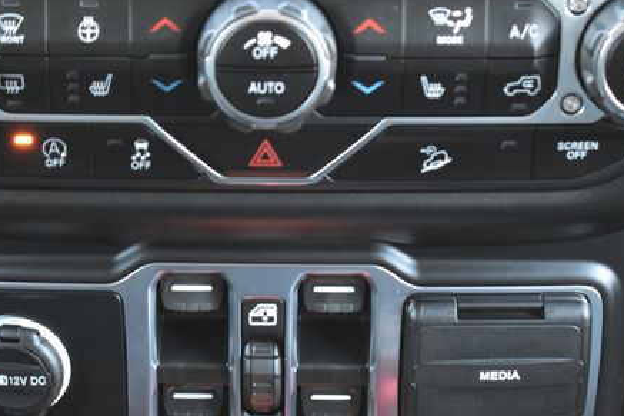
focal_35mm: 121
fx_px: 2092
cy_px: 230
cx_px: 256
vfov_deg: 11.3
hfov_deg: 17.0
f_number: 5.6
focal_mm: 55
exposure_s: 1/4
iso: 1600
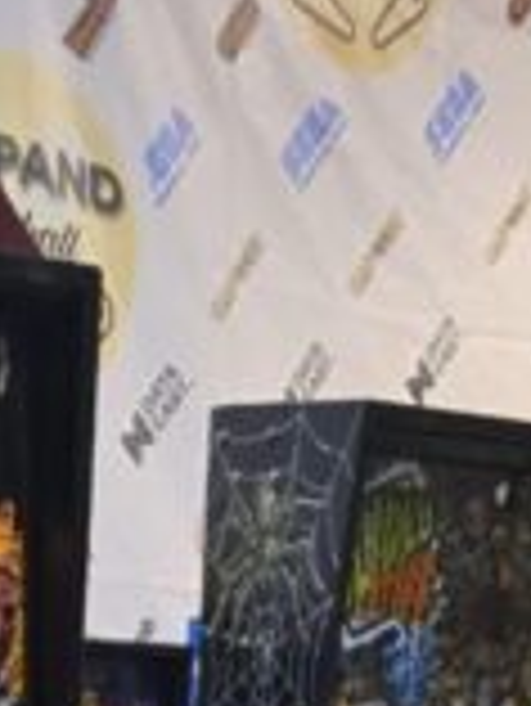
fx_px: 2390
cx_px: 189
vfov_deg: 13.2
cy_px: 1632
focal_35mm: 117
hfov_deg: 12.7
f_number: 1.7
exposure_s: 1/100
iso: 500
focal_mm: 6.3
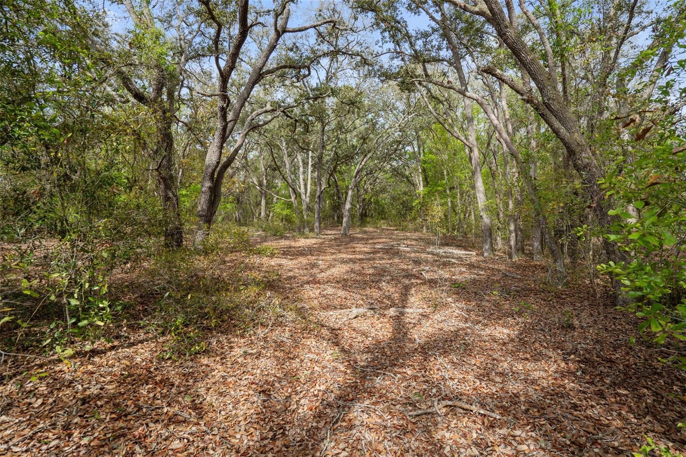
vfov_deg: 67.4
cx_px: 343
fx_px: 343
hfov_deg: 90.0
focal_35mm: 18
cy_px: 228
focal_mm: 18
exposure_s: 1/100
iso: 400
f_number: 8
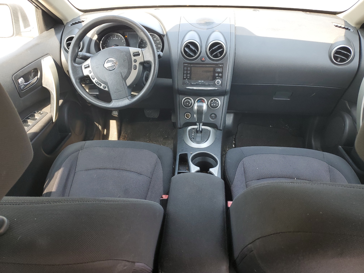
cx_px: 182
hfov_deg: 67.3
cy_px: 136
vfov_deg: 53.1
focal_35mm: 26
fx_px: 273
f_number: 1.5
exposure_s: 1/127
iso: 50
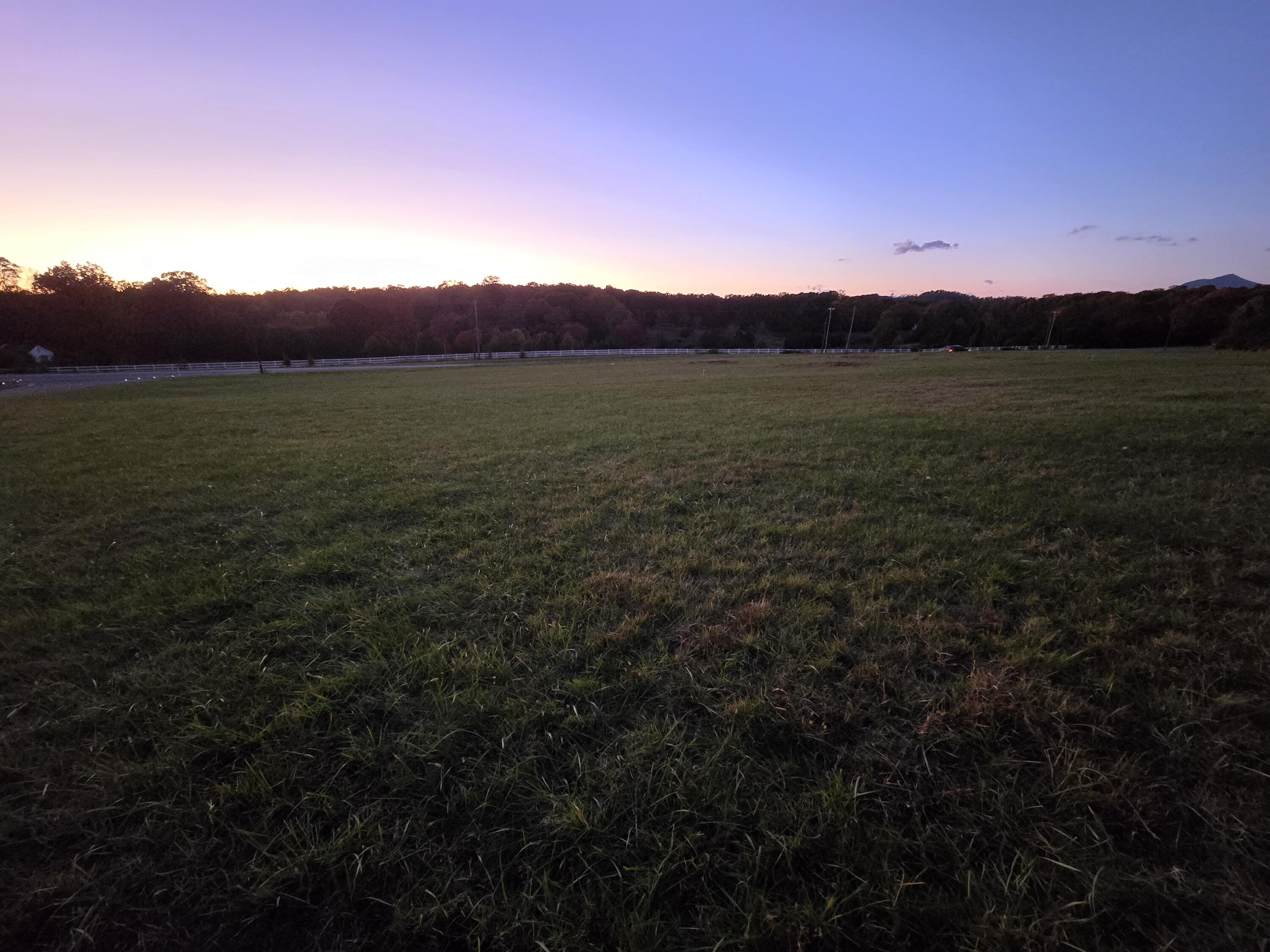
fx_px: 477
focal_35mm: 13
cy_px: 476
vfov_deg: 89.9
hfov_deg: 106.2
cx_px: 635
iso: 1250
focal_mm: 2.2
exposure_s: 1/60
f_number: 2.2
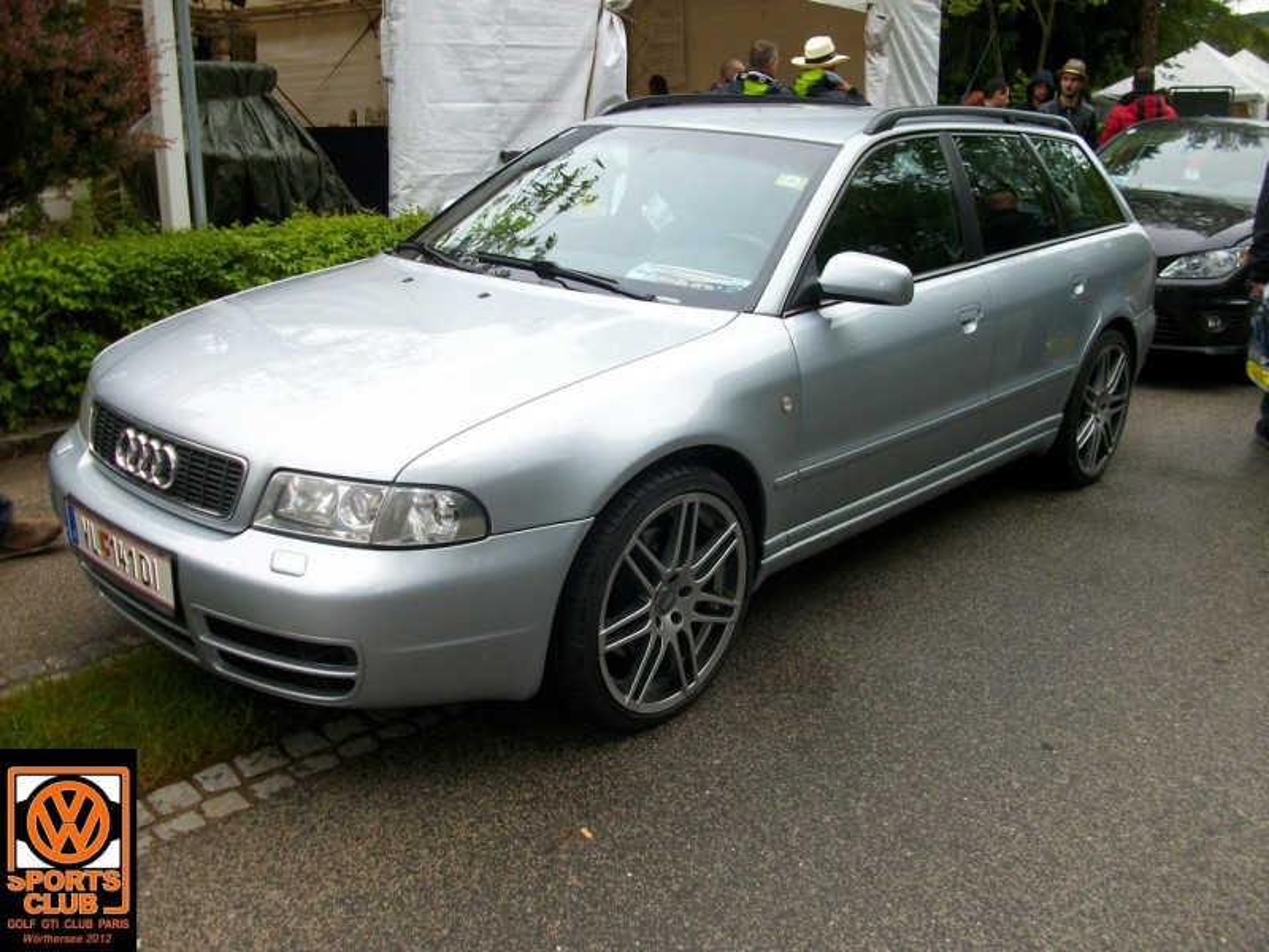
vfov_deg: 41.8
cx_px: 634
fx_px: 1246
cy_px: 476
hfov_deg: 54.0
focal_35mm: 34
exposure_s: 1/157
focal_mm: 5.7
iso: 80
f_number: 2.9
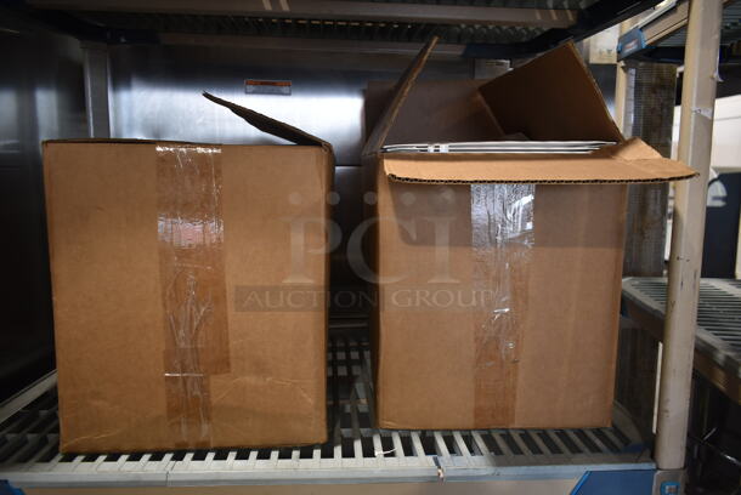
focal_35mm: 27
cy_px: 248
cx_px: 370
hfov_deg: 67.3
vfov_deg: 48.0
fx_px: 556
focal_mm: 18
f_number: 3.5
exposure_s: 1/30
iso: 450
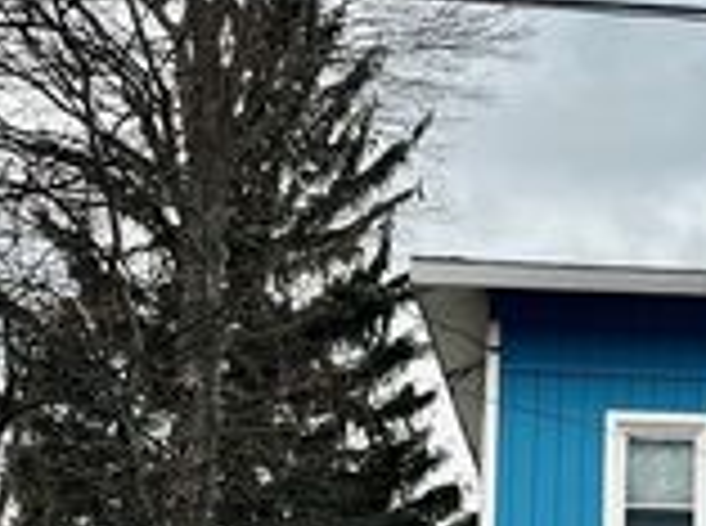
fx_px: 1689
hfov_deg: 22.5
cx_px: 746
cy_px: 564
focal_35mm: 83
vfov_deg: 17.2
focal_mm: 5.1
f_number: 1.6
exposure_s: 1/220
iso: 50
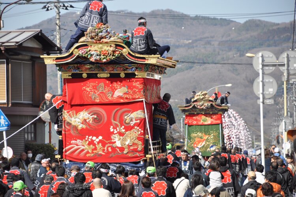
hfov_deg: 10.2
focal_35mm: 202
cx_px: 148
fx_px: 1663
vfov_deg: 6.8
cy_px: 98
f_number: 5.6
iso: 500
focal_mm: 135
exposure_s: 1/1250
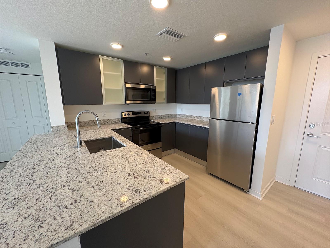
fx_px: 133
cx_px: 165
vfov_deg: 85.7
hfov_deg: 102.1
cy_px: 124
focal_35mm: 14
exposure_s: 1/60
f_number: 2.2
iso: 125
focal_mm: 2.22
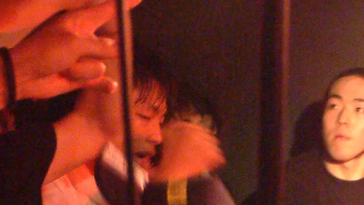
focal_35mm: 136
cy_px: 305
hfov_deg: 15.8
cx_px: 251
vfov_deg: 8.7
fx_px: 1309
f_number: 2.8
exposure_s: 1/60
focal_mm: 17
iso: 1600
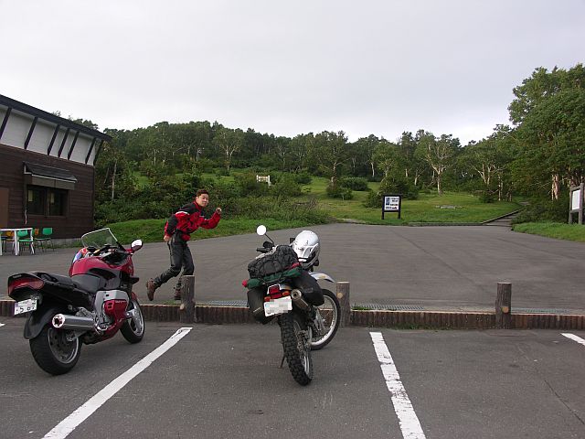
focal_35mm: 37
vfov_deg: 38.7
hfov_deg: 50.1
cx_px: 292
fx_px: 625
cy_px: 220
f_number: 2.8
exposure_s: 1/50
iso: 50
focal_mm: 9.6
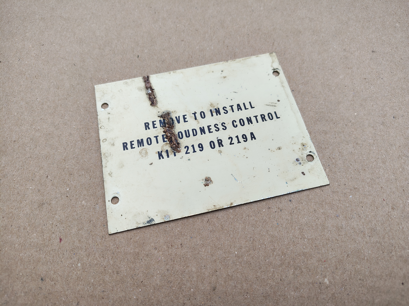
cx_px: 204
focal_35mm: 24
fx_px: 284
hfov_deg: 71.6
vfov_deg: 56.8
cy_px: 153
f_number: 1.8
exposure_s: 1/877
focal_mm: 5.56
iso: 100
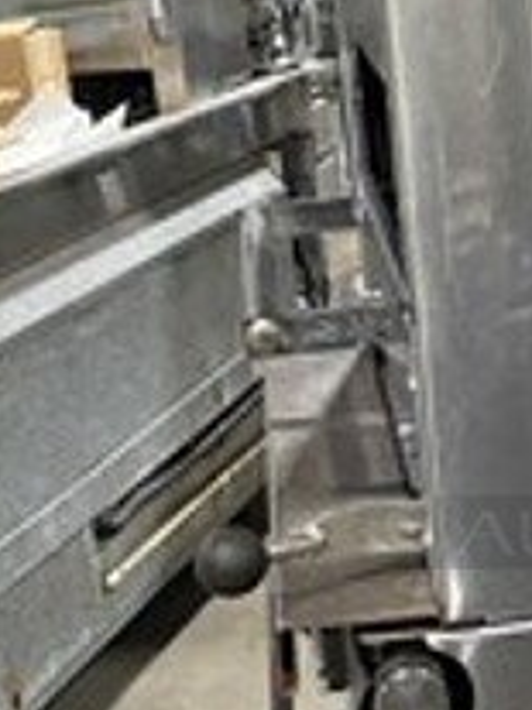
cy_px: 389
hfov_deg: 13.6
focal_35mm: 102
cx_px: 817
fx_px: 2092
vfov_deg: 19.3
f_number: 1.8
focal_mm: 4.25
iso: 320
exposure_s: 1/60
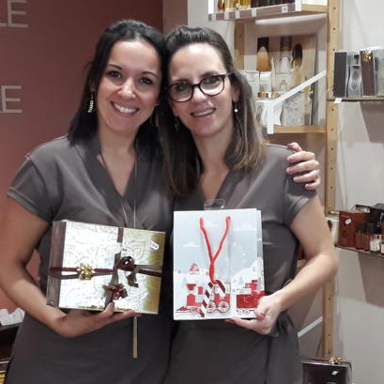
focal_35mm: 70
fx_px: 879
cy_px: 306
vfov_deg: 24.3
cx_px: 301
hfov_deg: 24.3
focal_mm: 3.71
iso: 200
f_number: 1.7
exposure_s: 1/33
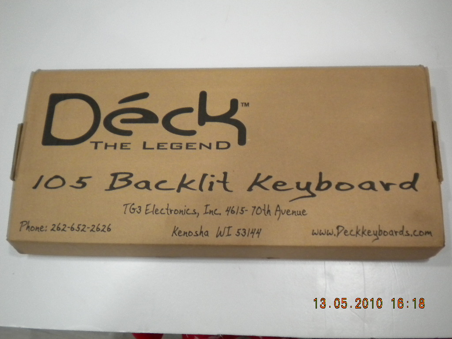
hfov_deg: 45.8
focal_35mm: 41
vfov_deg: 35.1
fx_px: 535
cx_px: 226
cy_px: 170
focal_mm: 7.4
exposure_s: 1/19.8
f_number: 3.5
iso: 400
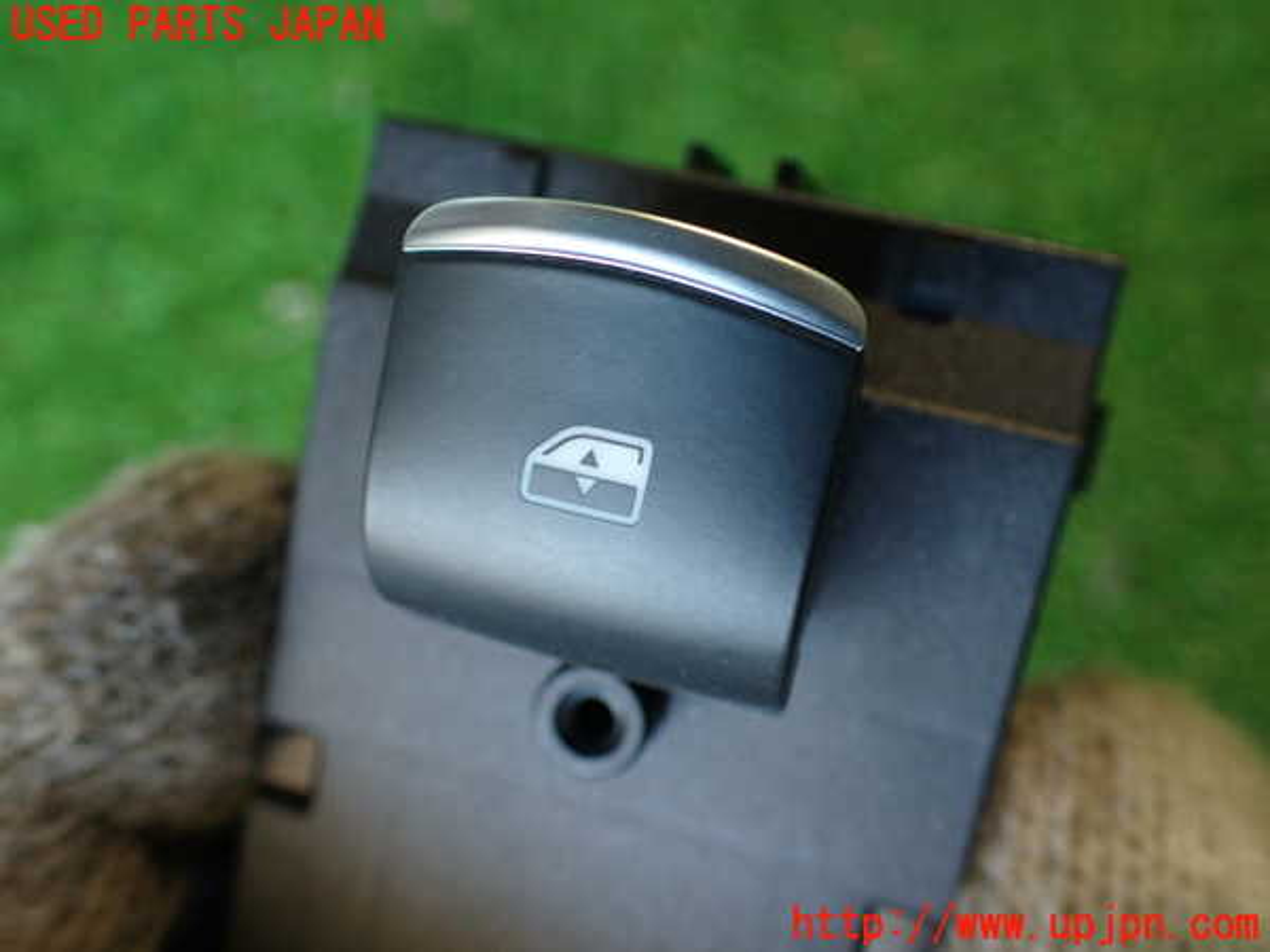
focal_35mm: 32
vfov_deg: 44.2
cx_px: 635
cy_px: 476
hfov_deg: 56.8
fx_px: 1174
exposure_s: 1/40
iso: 200
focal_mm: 5.79
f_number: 2.4
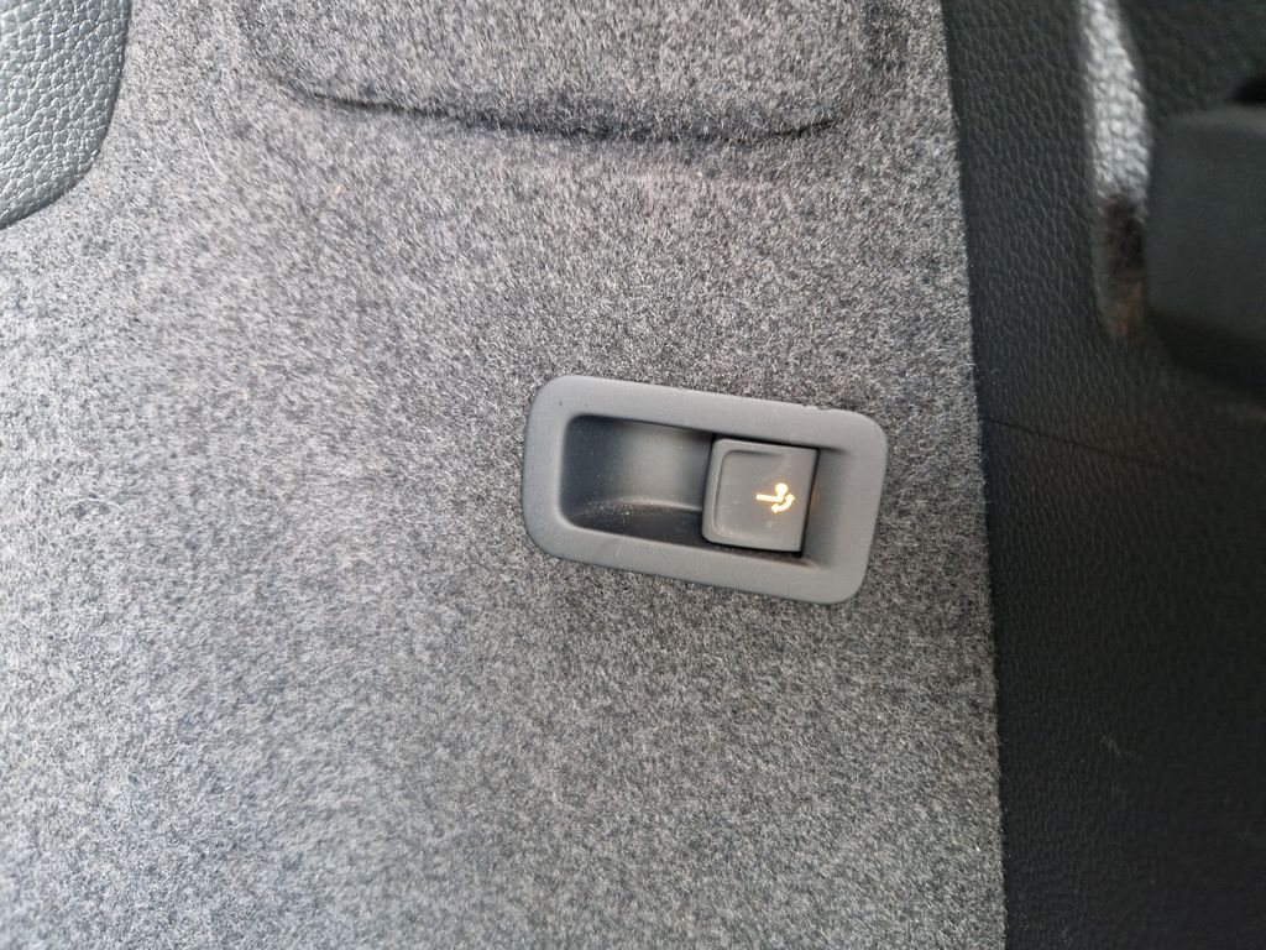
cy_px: 475
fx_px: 841
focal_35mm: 23
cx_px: 633
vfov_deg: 58.9
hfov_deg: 73.9
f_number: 1.8
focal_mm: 5.4
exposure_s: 1/33
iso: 640
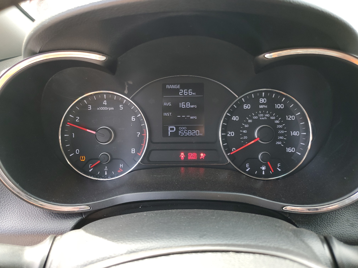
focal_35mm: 26
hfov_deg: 67.3
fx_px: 269
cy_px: 134
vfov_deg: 53.1
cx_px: 179
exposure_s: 1/120
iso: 62
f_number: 1.5
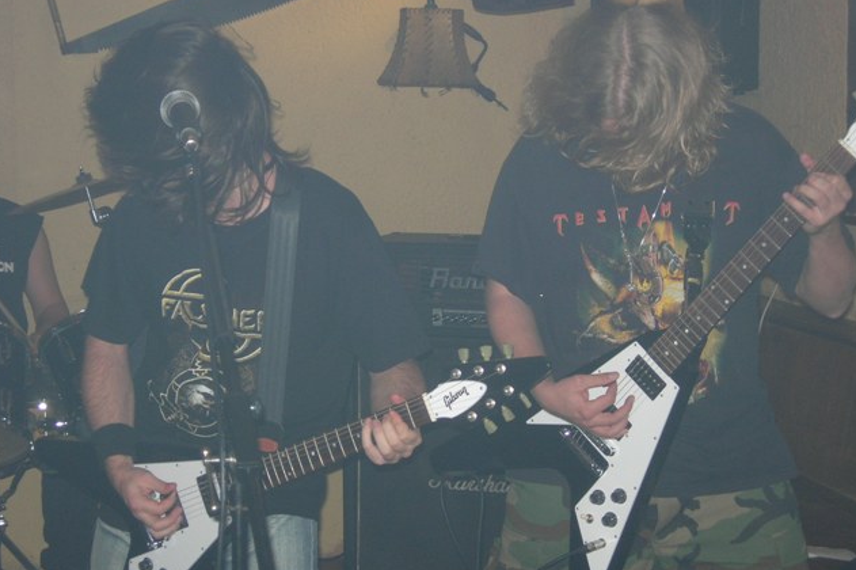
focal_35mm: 76
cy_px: 270
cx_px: 427
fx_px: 1806
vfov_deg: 17.9
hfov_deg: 26.7
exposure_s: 1/60.1
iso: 93
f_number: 3.7
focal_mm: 14.9
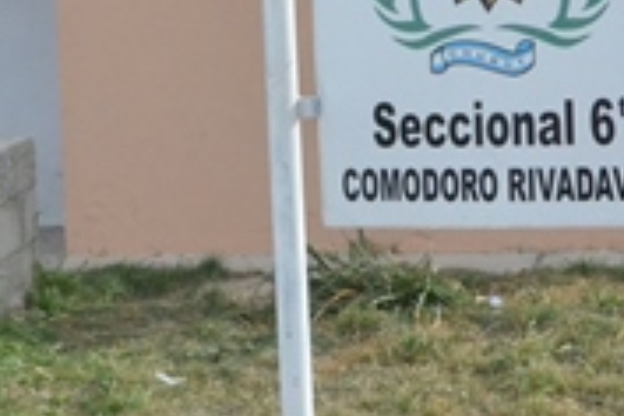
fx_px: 2063
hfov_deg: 17.1
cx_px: 152
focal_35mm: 119
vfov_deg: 11.4
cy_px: -14
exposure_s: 1/1250
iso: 3200
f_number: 18
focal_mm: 22
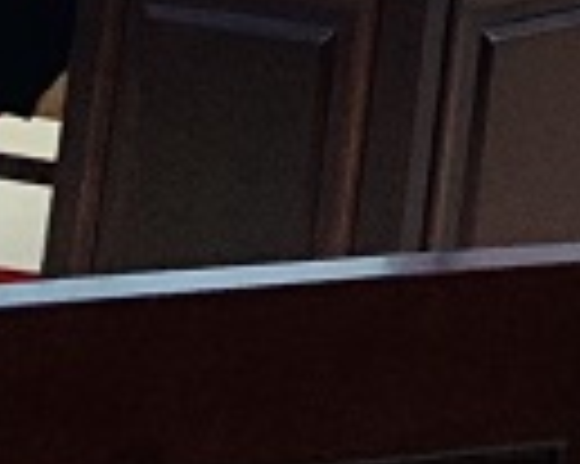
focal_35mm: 177
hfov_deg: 9.0
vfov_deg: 7.5
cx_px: 1677
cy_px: -989
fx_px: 3036
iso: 64
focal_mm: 4.25
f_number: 1.8
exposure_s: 1/50
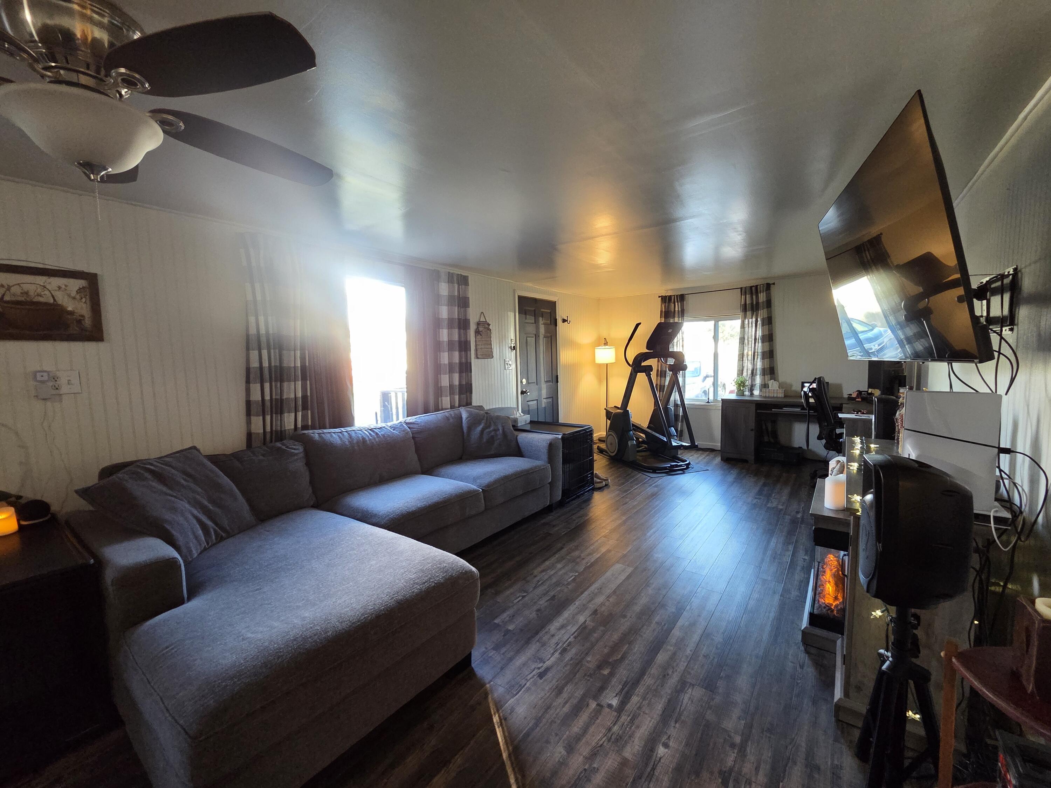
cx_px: 526
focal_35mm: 13
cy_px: 394
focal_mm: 2.2
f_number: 2.2
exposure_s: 1/60
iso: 640
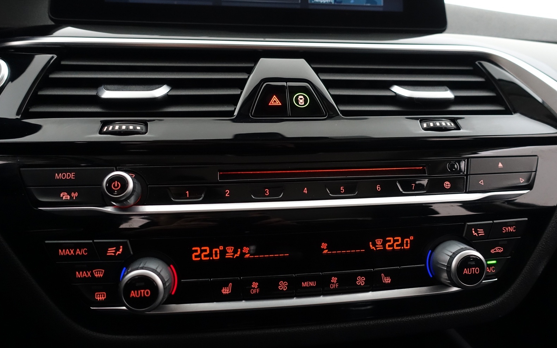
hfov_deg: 72.5
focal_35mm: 25
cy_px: 180
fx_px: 380
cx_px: 280
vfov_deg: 49.3
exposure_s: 1/40
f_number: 2.5
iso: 1000
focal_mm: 8.8
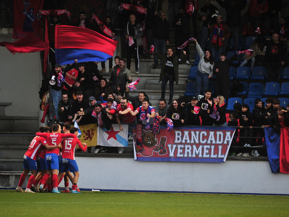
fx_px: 2721
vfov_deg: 4.6
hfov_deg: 6.1
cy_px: 108
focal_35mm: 326
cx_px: 140
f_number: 2.8
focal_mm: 300
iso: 1250
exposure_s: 1/500
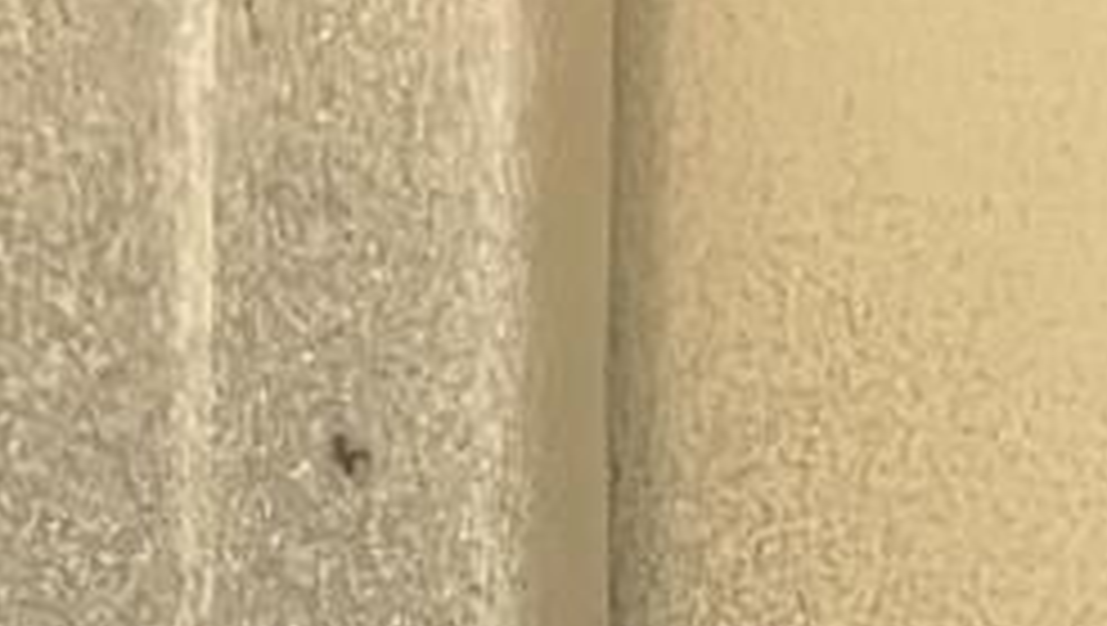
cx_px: 2214
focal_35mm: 230
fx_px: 6759
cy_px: 4481
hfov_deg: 8.8
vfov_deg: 3.8
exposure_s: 1/30
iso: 800
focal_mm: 4.2
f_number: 1.6
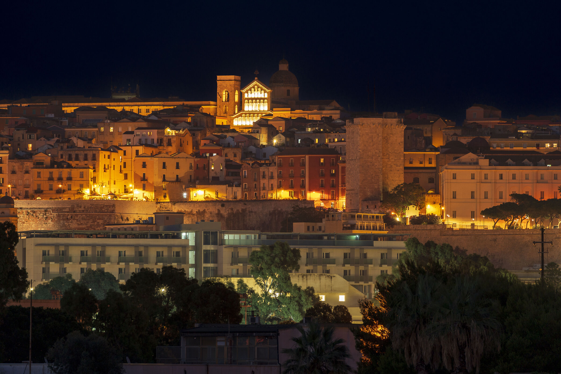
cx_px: 280
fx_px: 6233
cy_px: 187
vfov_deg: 3.4
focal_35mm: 400
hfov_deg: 5.2
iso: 100
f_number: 11
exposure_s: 15
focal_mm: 400
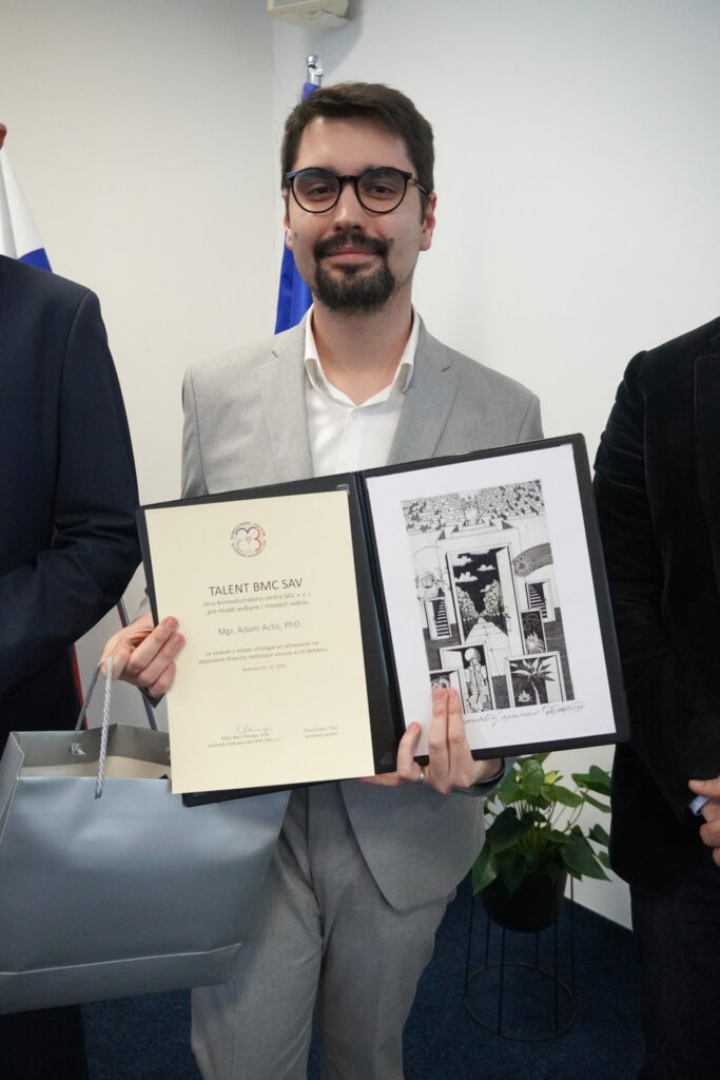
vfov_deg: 67.4
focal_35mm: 27
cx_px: 360
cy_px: 540
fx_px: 810
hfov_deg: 47.9
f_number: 3.5
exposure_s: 1/125
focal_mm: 18
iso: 6400
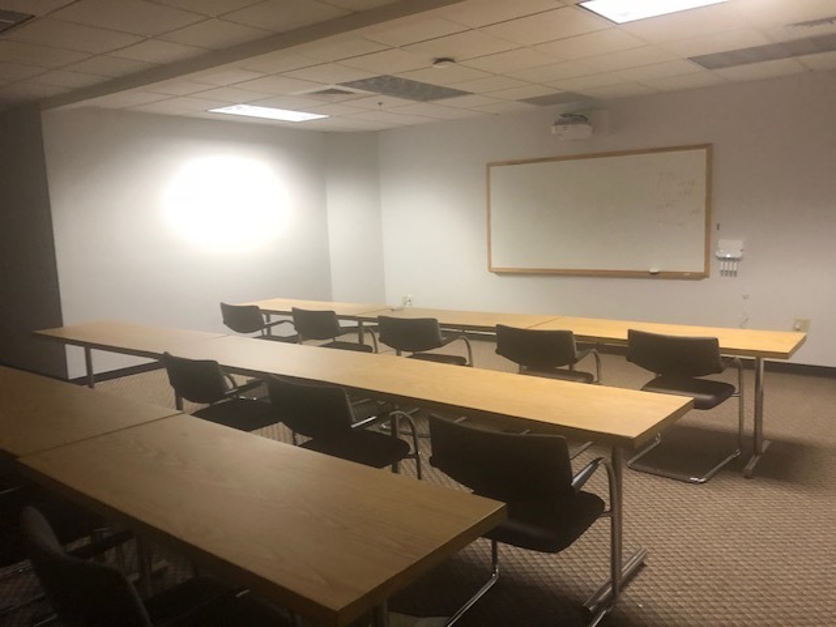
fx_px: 676
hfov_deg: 63.4
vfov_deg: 49.7
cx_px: 418
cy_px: 314
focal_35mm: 28
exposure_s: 1/15
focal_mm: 3.99
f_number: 1.8
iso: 64
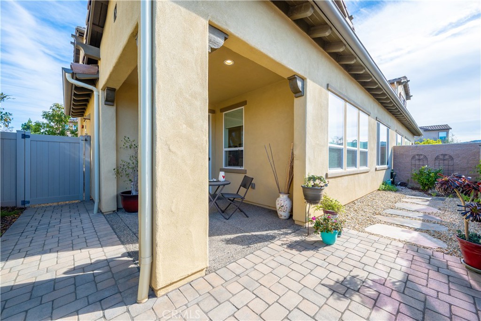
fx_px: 187
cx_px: 240
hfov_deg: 104.2
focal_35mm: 14
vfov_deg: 81.2
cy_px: 160
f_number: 8
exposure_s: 1/200
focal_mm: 14
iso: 100
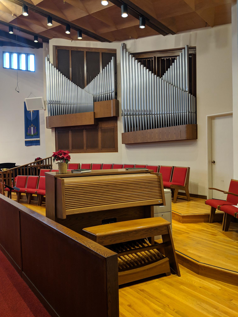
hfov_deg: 51.4
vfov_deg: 65.3
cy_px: 158
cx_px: 119
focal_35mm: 27
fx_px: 248
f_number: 1.8
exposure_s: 1/60
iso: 163
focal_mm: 4.44
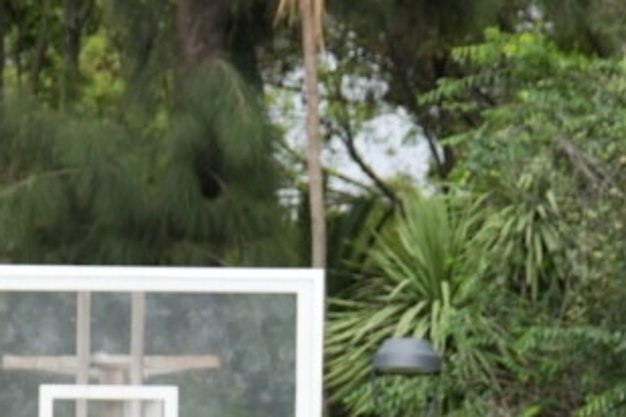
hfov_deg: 8.9
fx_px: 4017
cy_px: 897
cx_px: 107
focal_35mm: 231
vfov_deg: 5.8
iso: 200
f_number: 4.5
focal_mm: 44
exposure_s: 1/250
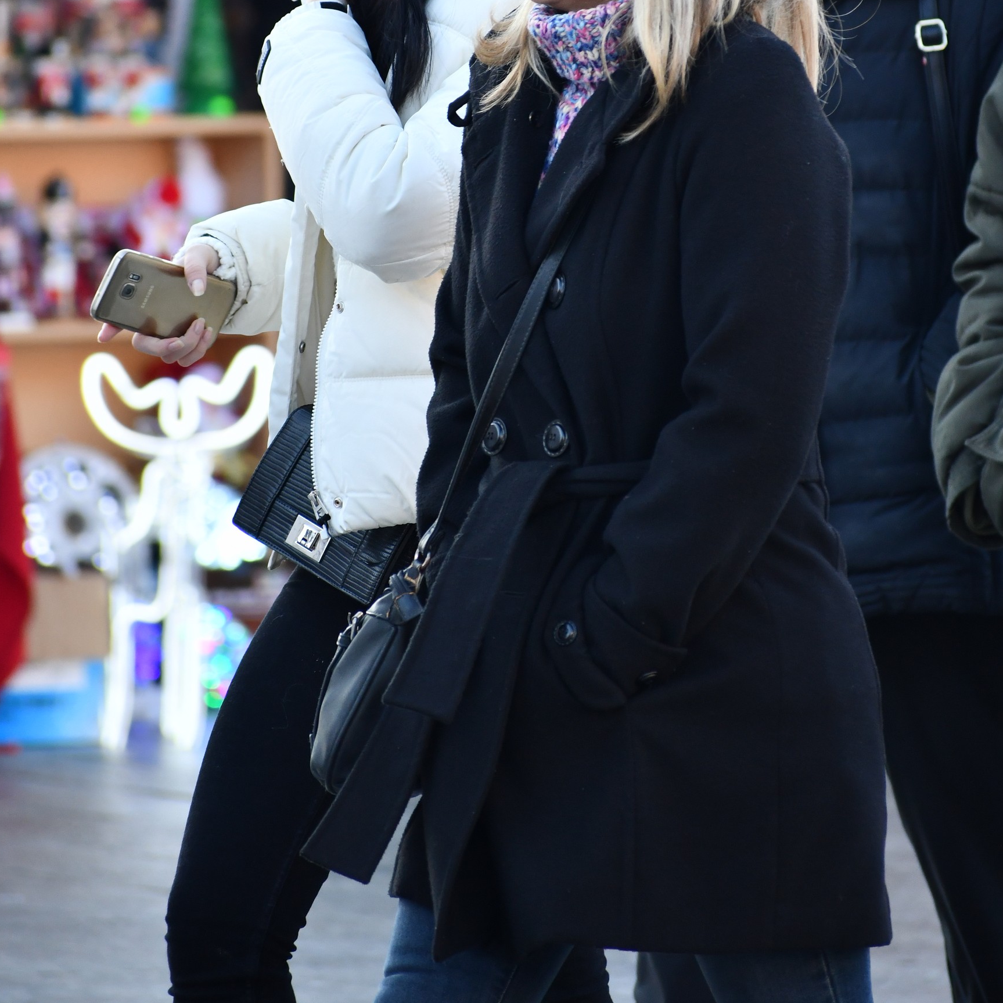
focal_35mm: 452
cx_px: 533
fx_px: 14817
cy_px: 238
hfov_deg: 3.9
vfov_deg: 3.9
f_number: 5.6
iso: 800
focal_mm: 220
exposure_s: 1/500
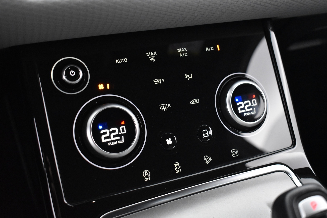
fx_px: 436
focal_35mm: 48
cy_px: 109
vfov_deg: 28.1
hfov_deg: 41.1
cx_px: 164
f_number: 4.5
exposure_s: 1/15
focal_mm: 32
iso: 3200
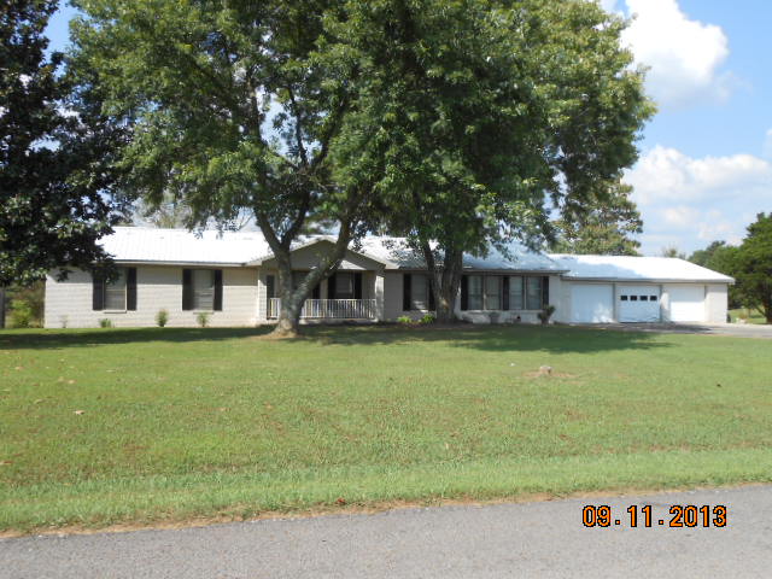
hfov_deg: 60.0
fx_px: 669
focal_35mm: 30
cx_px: 386
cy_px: 290
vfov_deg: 46.8
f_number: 3.8
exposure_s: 1/500
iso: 80
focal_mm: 5.3
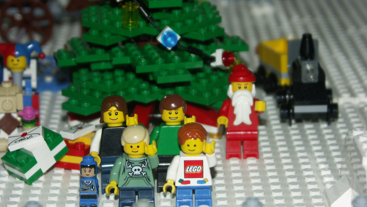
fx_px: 1265
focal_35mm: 130
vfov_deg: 9.3
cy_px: 114
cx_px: 183
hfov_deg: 16.5
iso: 100
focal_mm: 30.48
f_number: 3.2
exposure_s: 1/125
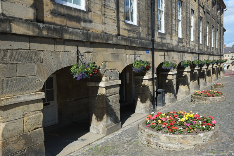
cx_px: 117
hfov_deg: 54.4
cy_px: 78
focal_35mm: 35
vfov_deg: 37.8
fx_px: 227
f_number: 9
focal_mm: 23
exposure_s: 1/420
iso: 400
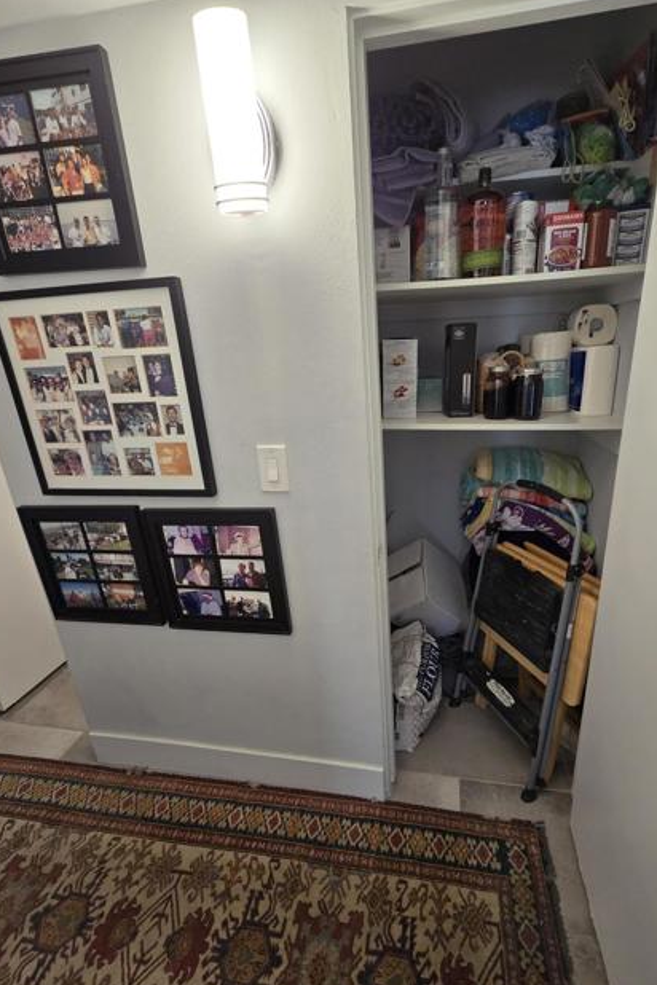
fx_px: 383
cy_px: 492
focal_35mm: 14
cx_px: 365
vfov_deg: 104.3
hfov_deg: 80.9
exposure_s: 1/60
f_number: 2.2
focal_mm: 2.2
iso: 160
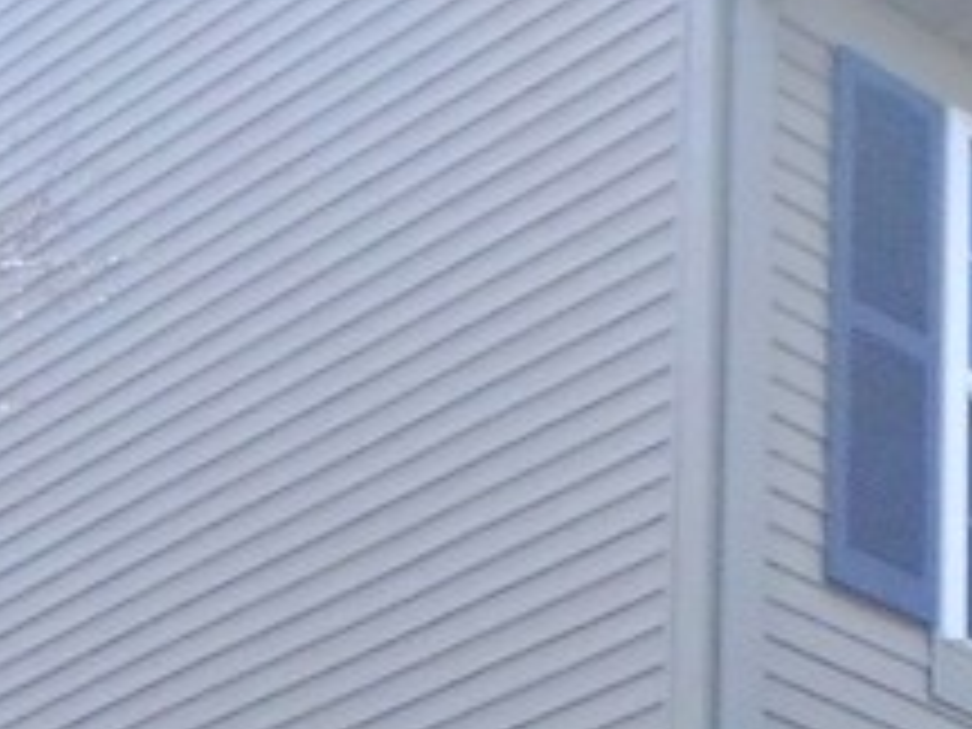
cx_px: 1966
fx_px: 3931
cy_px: 1638
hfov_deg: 12.4
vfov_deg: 9.6
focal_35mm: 140
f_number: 3.5
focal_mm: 3.7
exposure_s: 1/1000
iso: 125
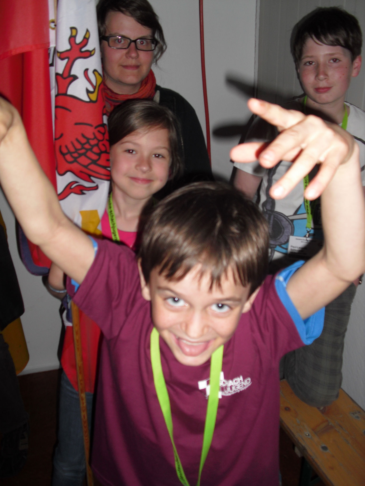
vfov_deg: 51.4
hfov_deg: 39.7
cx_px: 182
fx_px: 506
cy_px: 243
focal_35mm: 36
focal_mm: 6.3
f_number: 3.1
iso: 100
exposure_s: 1/60
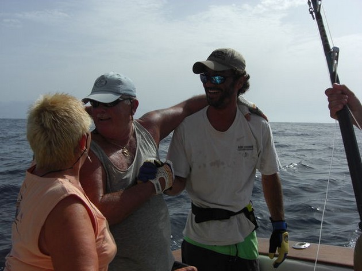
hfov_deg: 49.0
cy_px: 136
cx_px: 181
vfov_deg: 37.7
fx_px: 397
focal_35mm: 38
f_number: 8
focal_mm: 7.9
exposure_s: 1/400
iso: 80
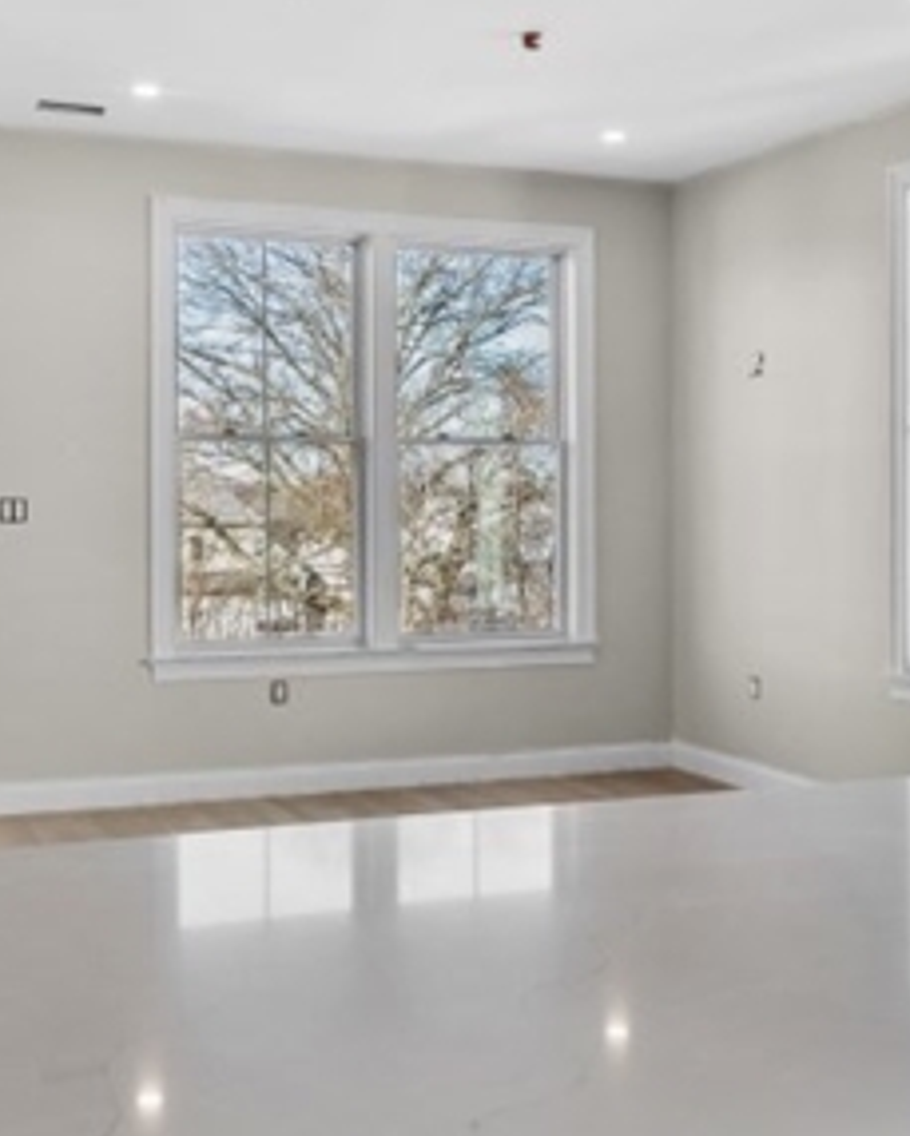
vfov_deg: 39.4
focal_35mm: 47
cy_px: 463
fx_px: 1581
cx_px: 485
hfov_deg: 32.1
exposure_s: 1/200
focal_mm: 14
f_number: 5.6
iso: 250
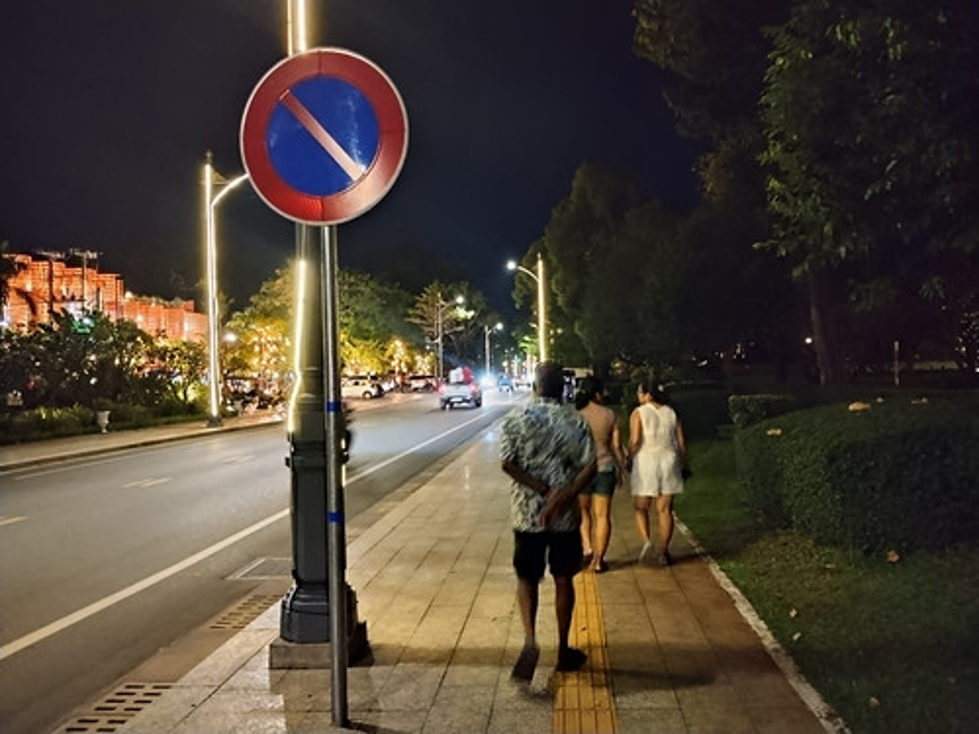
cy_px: 367
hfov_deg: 61.7
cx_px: 490
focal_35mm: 29
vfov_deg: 48.2
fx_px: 820
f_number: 1.8
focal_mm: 4.22
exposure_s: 1/16.7
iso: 2500
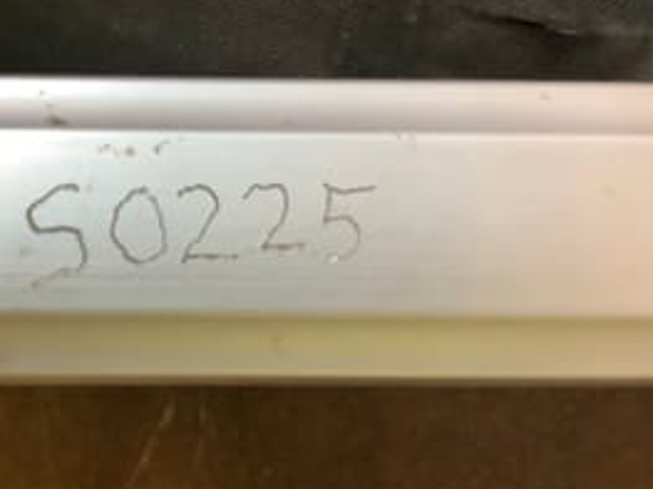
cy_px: 192
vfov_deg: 24.7
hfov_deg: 31.4
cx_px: 84
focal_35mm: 59
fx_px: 1112
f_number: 2.4
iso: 320
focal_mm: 3.3
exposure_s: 1/50
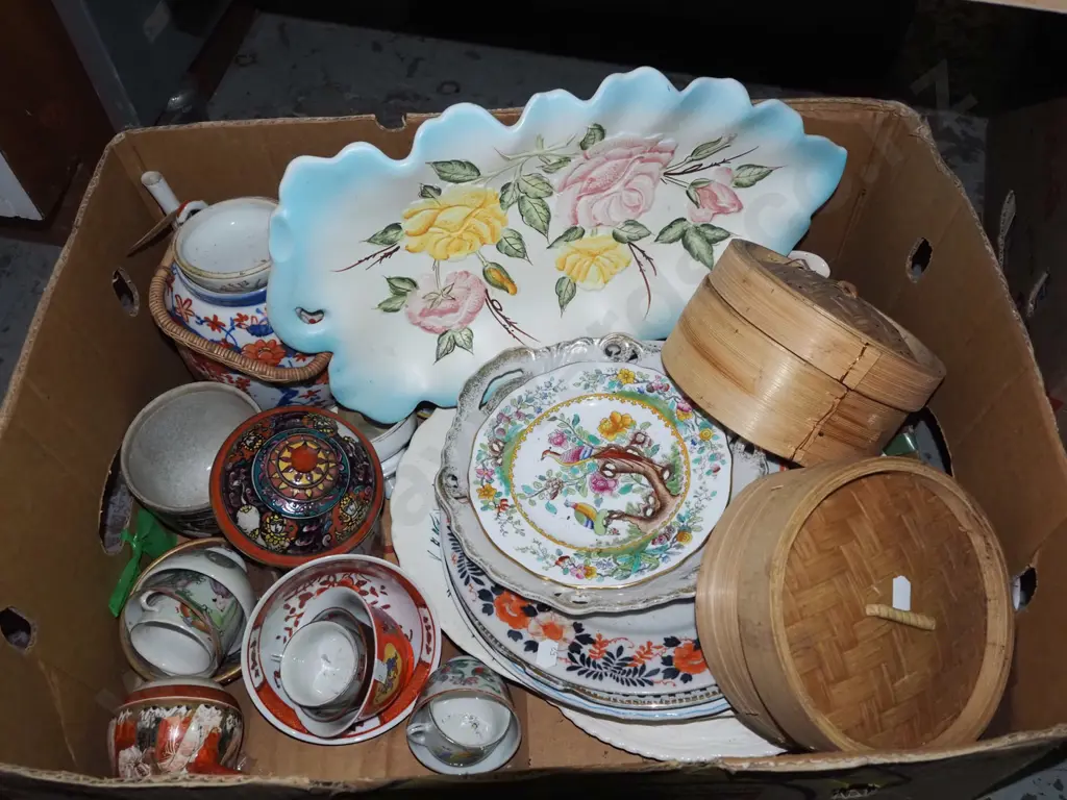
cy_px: 400
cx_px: 534
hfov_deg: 56.8
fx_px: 986
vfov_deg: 44.2
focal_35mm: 32
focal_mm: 16
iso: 2500
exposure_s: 1/160
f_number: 5.6
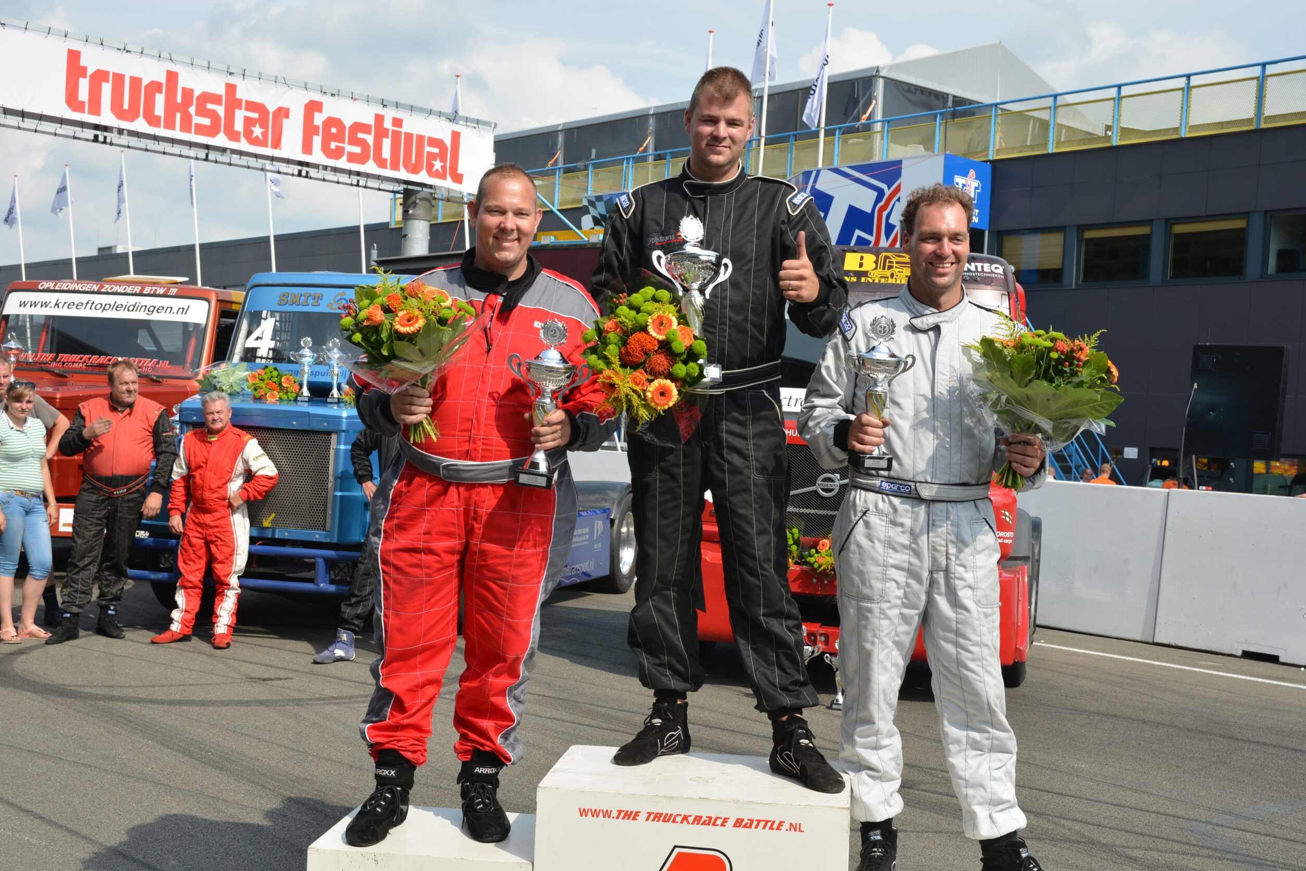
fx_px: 1615
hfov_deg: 44.0
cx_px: 647
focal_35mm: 45
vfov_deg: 30.2
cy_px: 442
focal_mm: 29
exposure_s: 1/250
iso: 110
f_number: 8
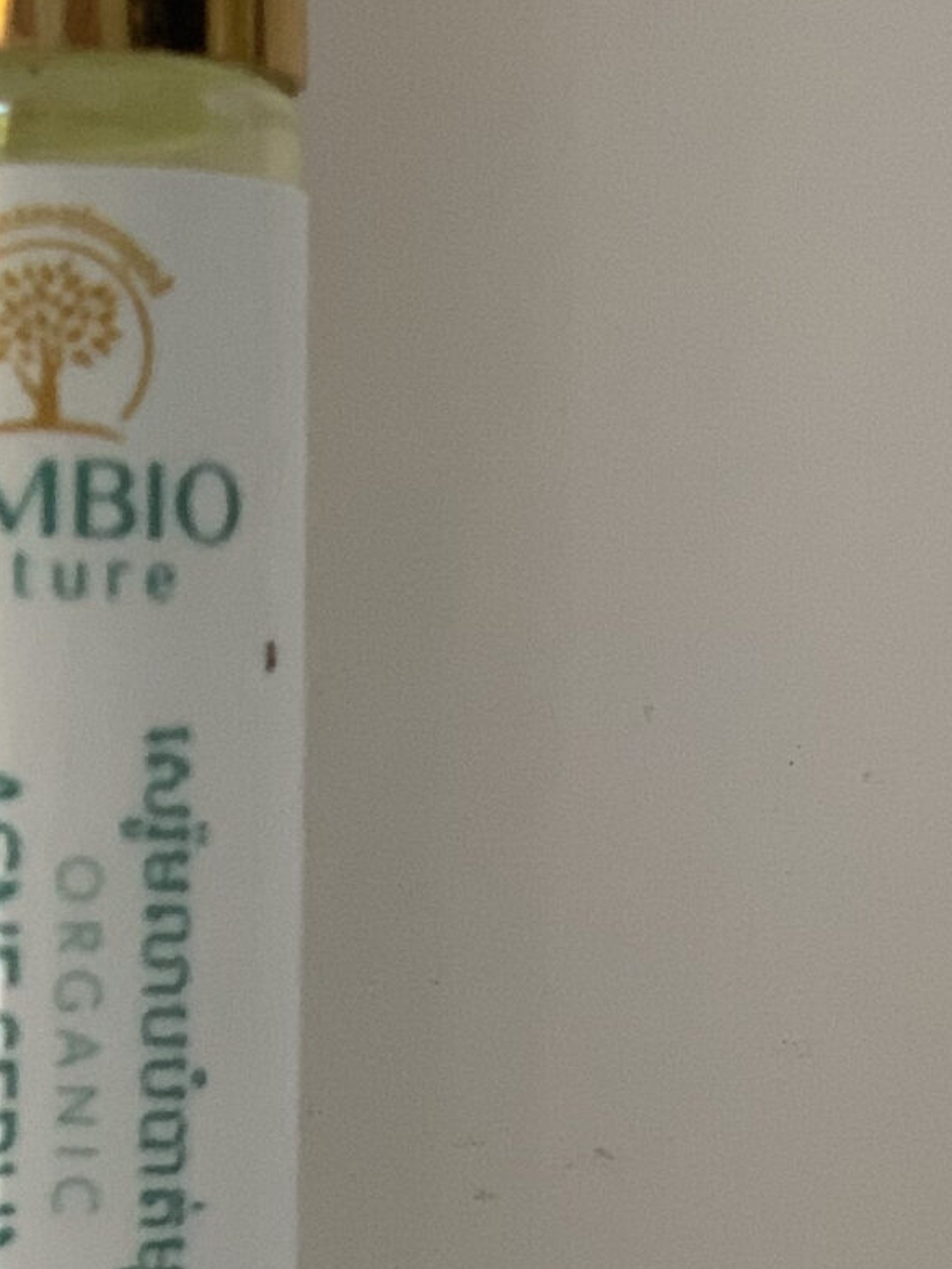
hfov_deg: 8.6
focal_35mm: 171
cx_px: -230
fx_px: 6267
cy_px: 532
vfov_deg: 11.6
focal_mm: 6
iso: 125
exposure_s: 1/83
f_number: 2.4
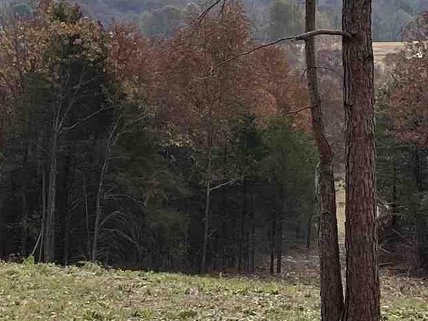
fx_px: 1557
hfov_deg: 15.6
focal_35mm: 126
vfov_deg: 11.7
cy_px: 72
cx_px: 147
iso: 50
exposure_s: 1/4115
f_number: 1.5
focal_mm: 5.7
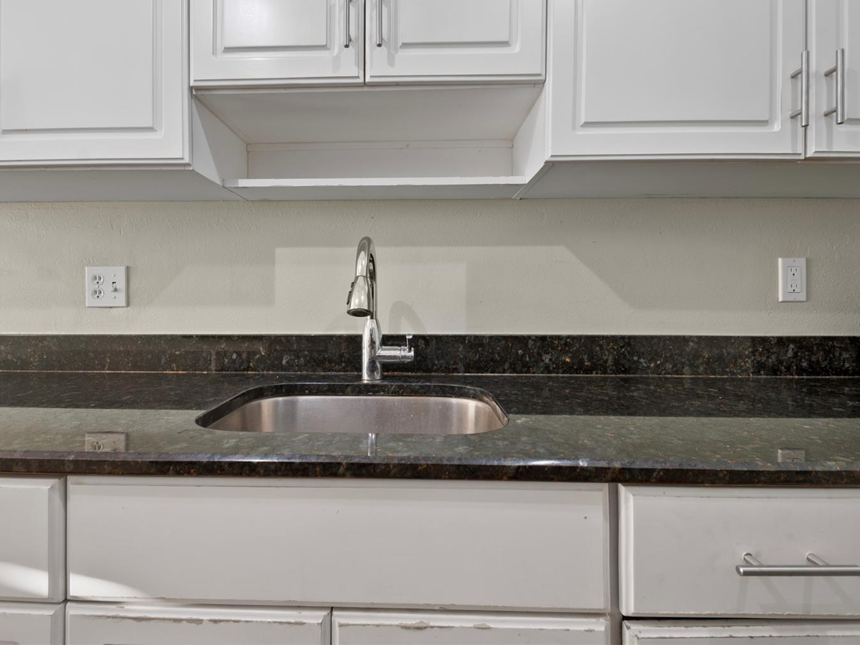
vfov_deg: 74.7
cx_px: 413
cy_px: 308
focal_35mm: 17
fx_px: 422
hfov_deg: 91.0
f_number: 9
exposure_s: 3
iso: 100
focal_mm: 10
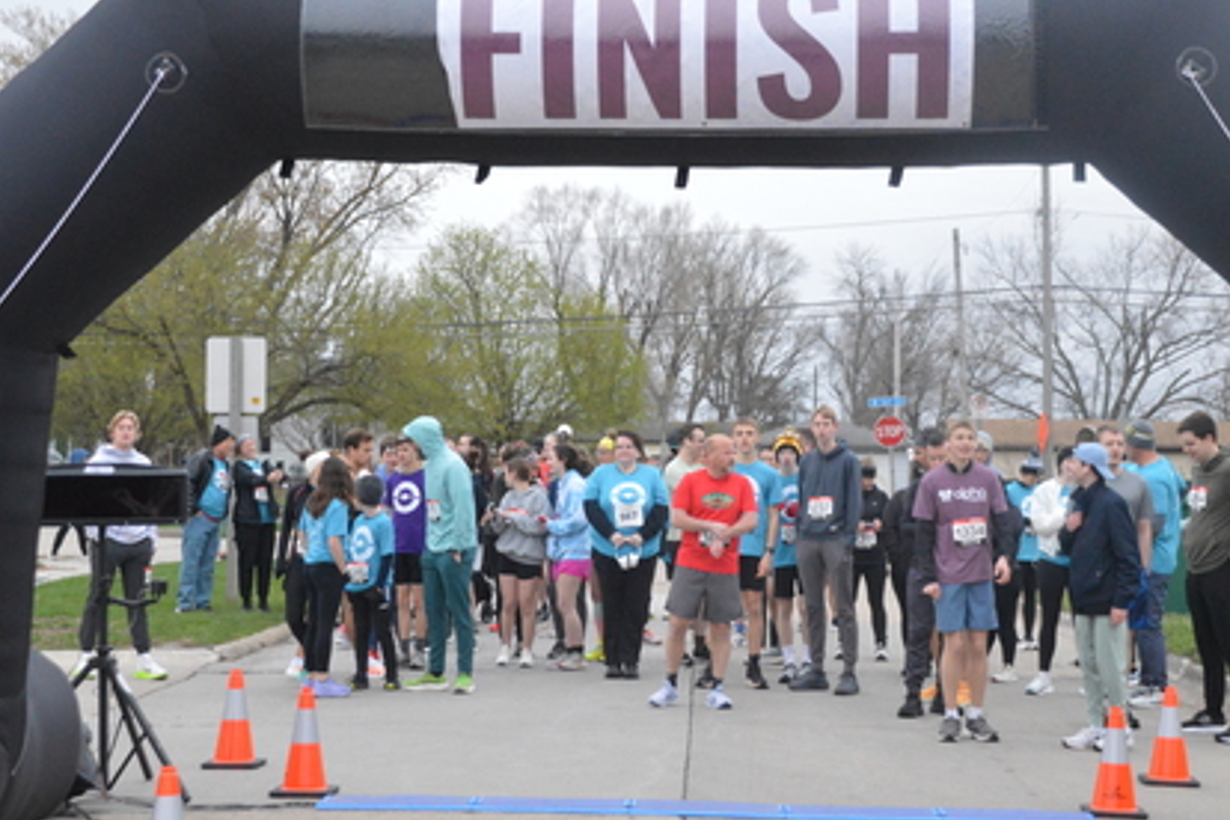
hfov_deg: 29.0
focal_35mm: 70
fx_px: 2380
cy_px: 368
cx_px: 686
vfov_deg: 19.5
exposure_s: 1/1000
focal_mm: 35
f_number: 4.5
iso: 3200
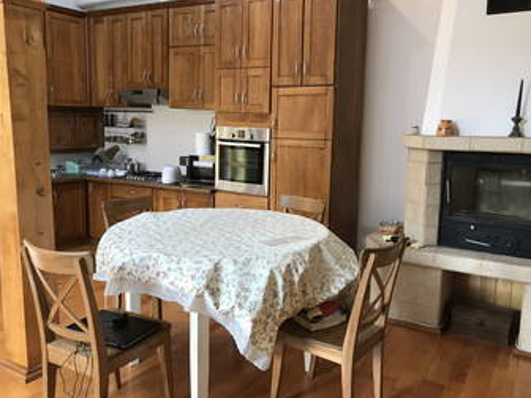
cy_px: 193
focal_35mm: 30
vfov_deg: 46.8
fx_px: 460
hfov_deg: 60.0
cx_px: 272
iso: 40
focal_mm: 3.99
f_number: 1.8
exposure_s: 1/33
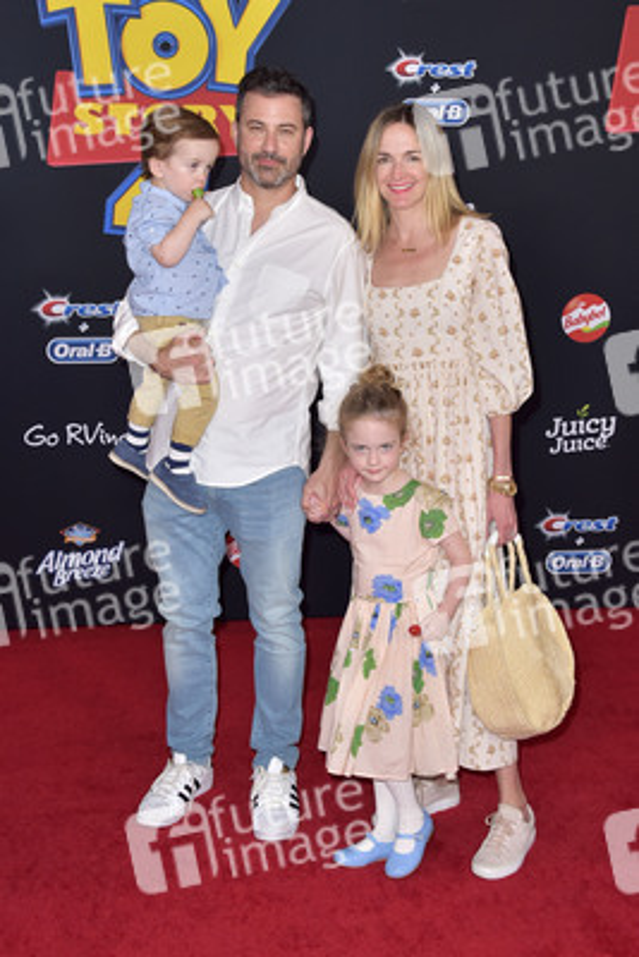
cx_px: 320
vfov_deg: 43.6
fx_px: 1197
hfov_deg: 29.9
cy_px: 478
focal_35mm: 45
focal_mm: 45
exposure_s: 1/200
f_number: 7.1
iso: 500
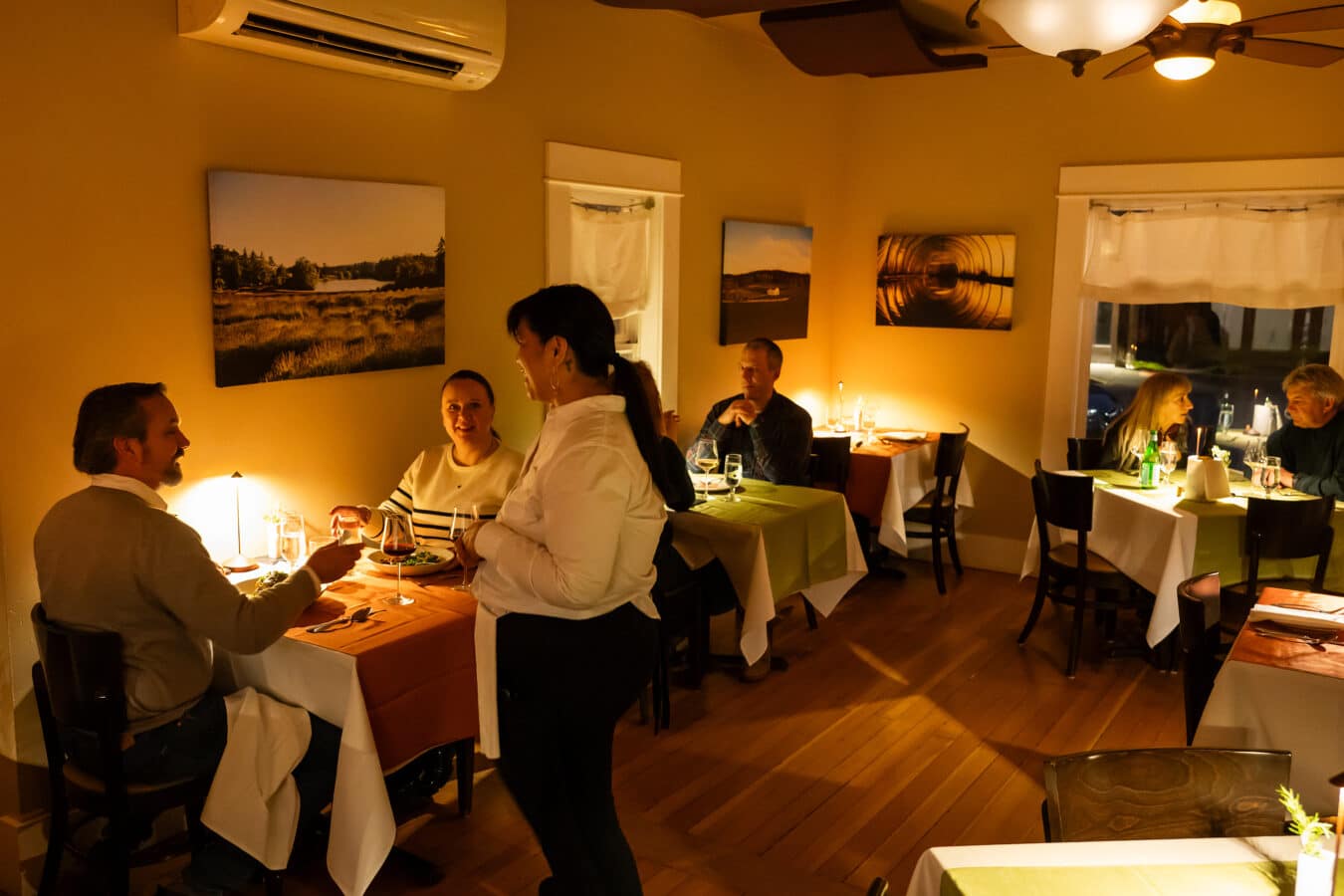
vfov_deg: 45.0
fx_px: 1083
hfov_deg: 63.7
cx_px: 672
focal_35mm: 29
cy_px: 448
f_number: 4
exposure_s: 1/60
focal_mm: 29
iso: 6400
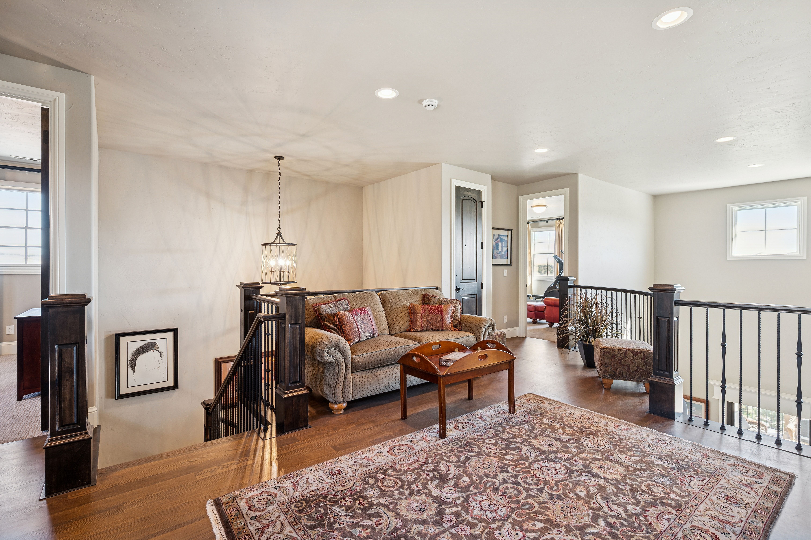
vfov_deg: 72.0
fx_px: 371
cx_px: 406
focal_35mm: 16
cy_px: 270
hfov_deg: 95.0
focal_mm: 16.5
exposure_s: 1/6
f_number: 9
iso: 400
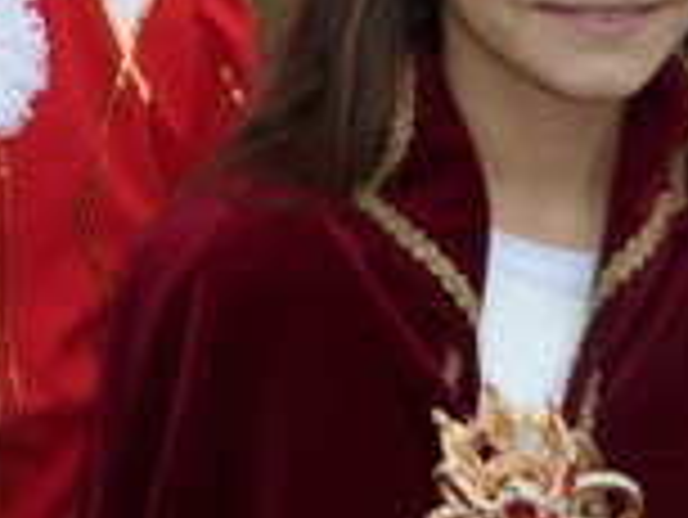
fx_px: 1432
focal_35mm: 72
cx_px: -18
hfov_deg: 25.5
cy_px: -104
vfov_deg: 19.3
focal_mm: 4.1
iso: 100
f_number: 3.5
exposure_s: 1/125
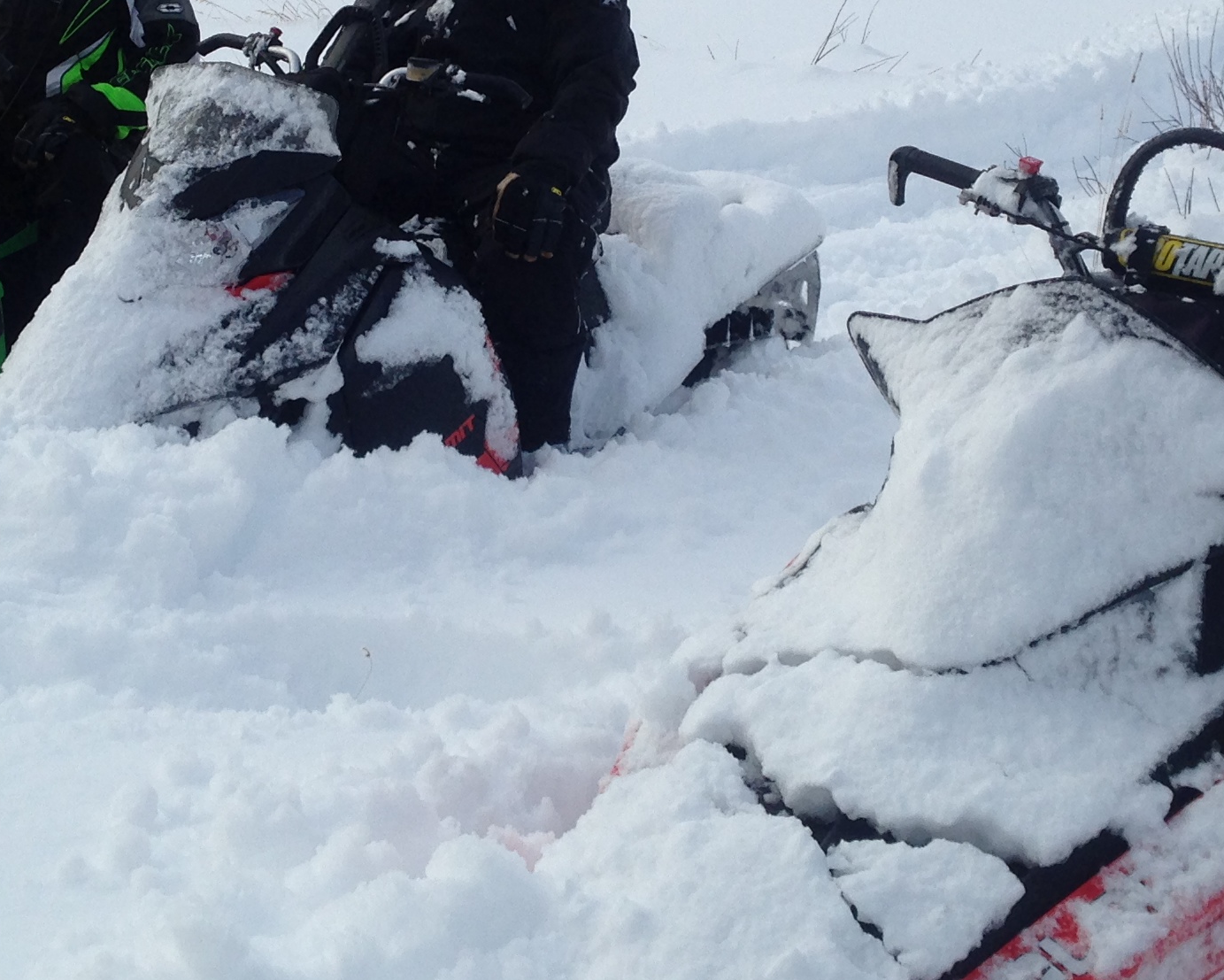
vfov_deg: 20.1
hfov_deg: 25.0
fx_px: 2754
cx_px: 511
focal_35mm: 76
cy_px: 333
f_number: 2.4
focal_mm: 4.12
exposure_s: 1/834
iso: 50
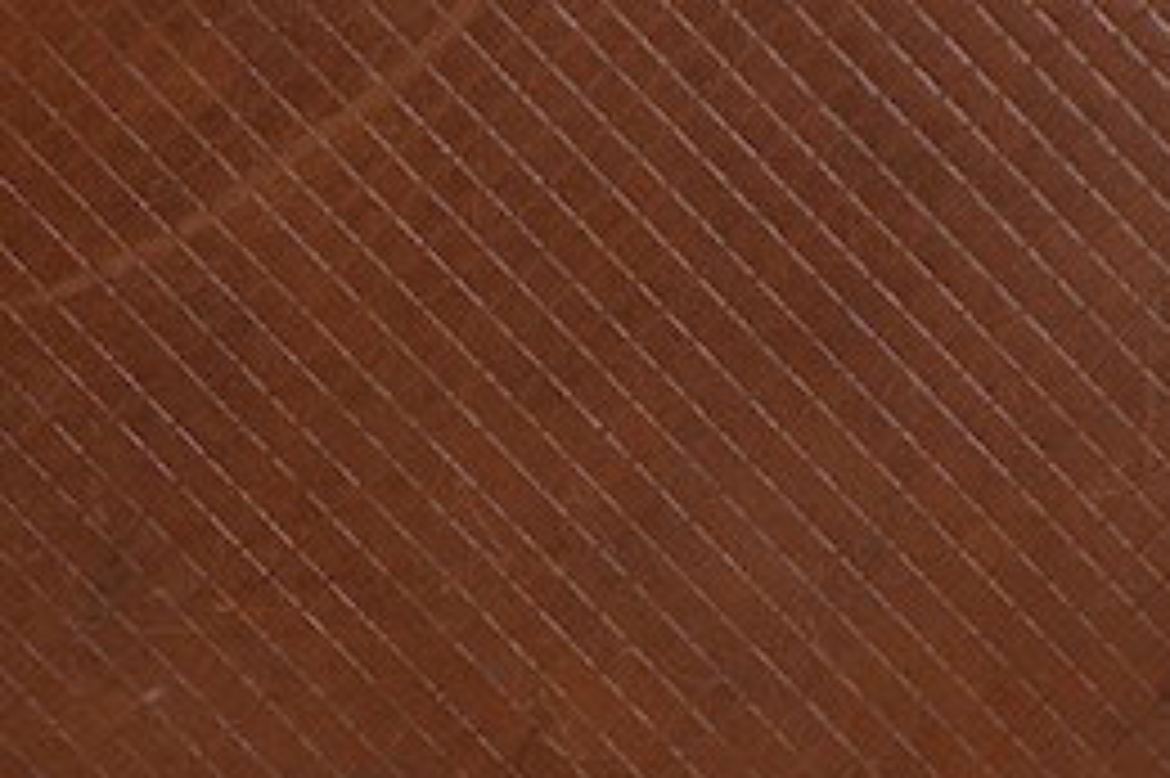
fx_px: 5067
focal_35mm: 156
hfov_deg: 13.2
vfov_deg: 8.8
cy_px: 409
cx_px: 729
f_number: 5.6
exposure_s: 1/125
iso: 1250
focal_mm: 30
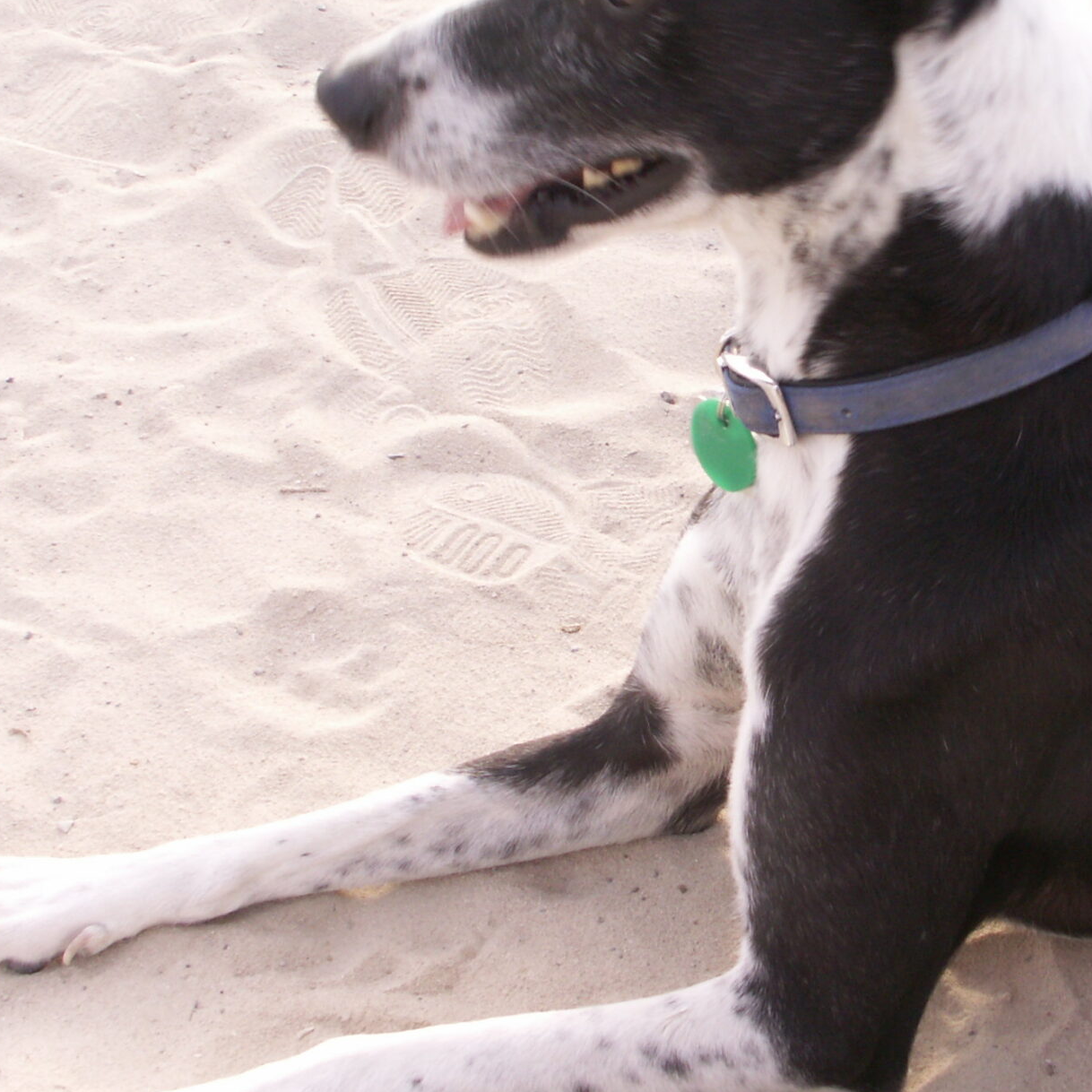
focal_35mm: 65
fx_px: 2320
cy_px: 420
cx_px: 865
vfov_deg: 26.4
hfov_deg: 26.0
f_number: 4.5
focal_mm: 5.86
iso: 50
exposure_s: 1/80
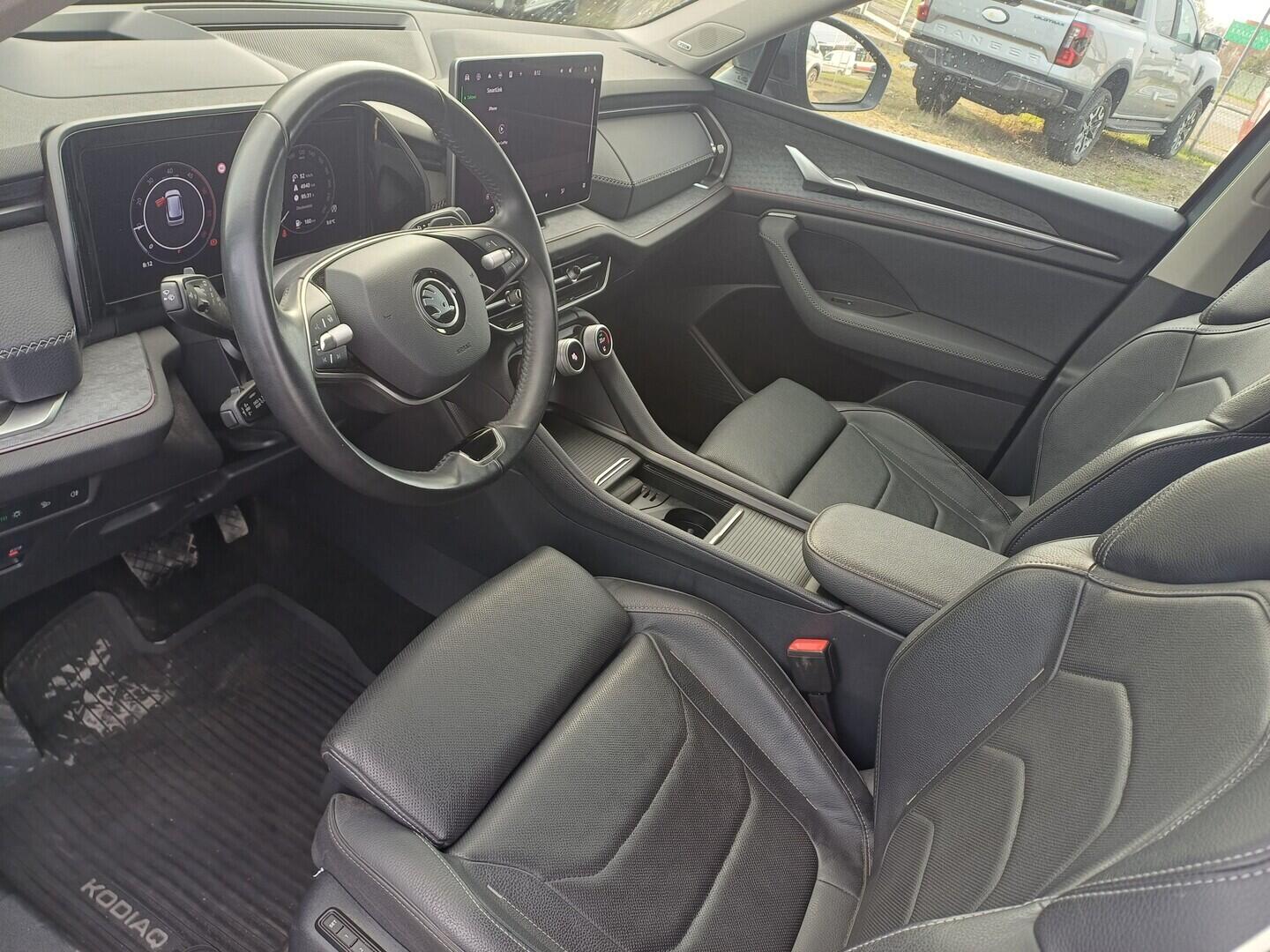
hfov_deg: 69.4
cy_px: 476
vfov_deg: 54.9
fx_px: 917
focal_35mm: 25
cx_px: 635
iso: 50
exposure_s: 1/50
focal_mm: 4.65
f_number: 1.8
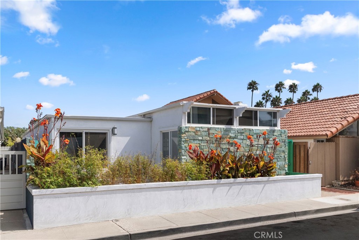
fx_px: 309
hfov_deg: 60.3
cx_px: 180
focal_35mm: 31
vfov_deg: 42.3
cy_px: 120
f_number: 9
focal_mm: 31
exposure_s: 1/2000
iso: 640
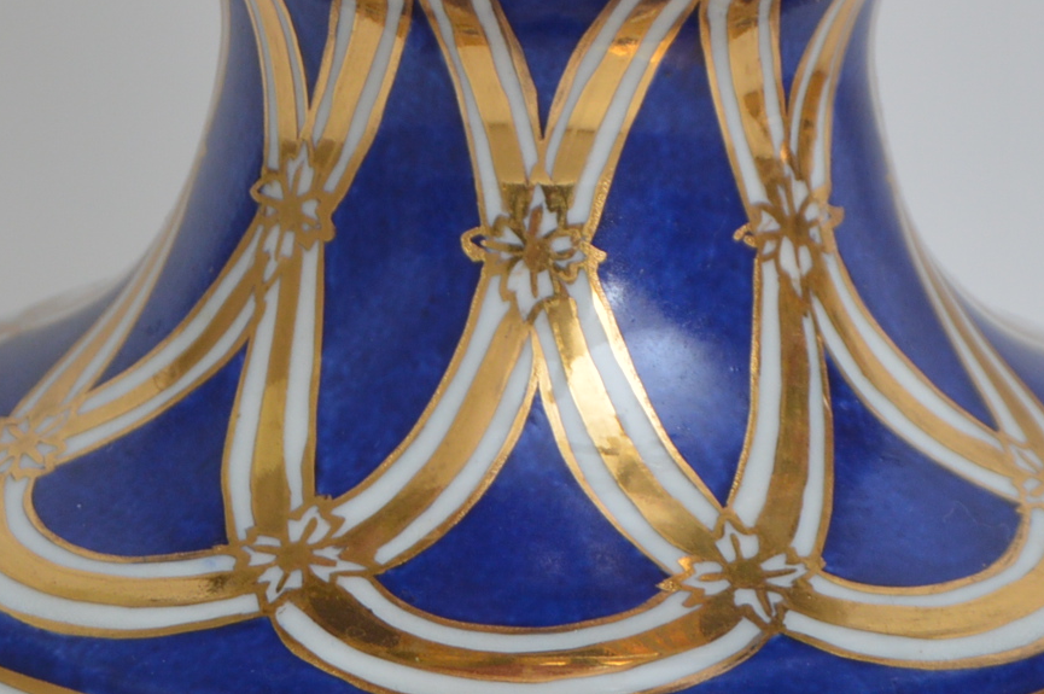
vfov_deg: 4.8
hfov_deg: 7.2
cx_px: 923
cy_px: 363
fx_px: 8307
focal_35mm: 287
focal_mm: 55
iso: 200
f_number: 5.6
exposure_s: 1/200
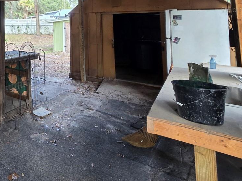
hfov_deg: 49.5
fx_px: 196
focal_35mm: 28
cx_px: -8
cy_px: 9
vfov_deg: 44.1
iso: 160
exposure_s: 1/60
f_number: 2.2
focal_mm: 2.2
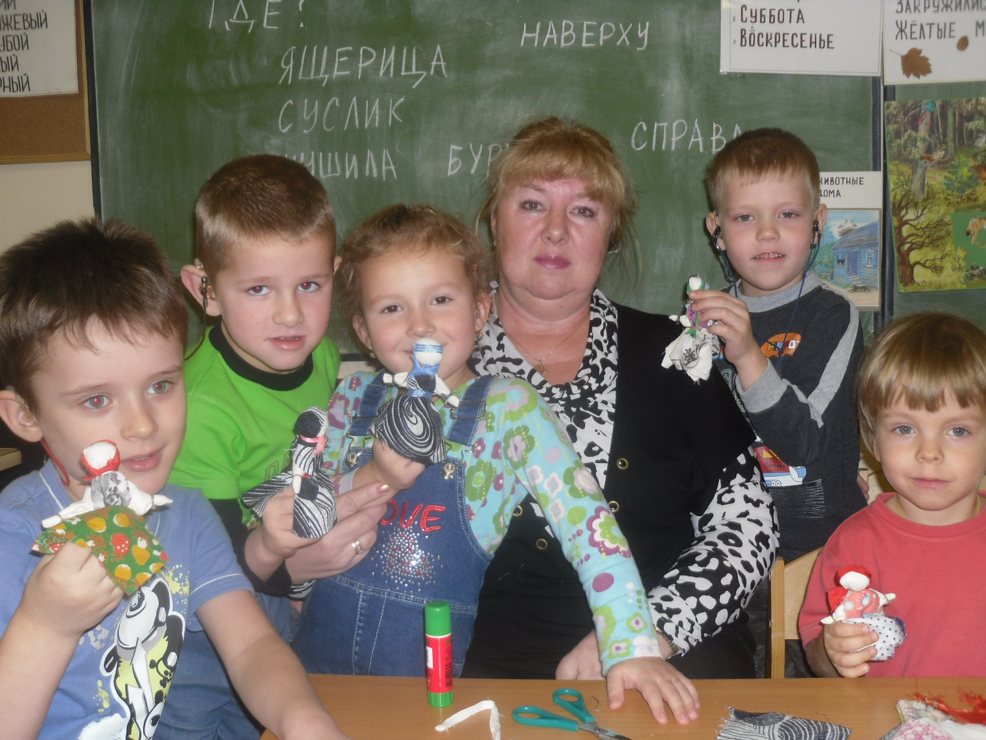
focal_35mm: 34
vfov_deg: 41.8
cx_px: 493
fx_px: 968
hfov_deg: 54.0
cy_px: 370
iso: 80
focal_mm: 6
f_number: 2.8
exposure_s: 1/45
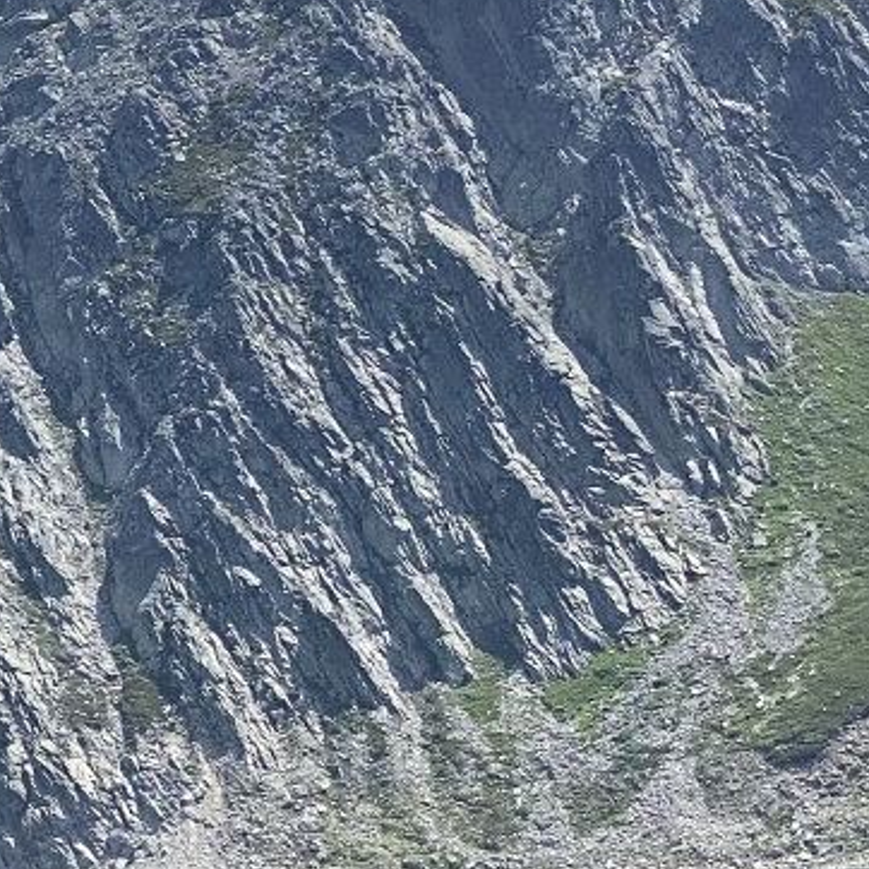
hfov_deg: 8.1
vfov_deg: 8.5
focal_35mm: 203
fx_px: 5766
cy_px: 982
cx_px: -996
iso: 20
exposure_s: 1/1497
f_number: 2
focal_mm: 6
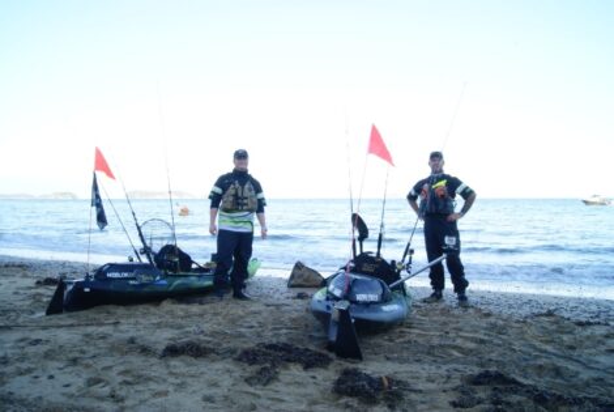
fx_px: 461
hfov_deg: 67.3
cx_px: 307
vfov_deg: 48.1
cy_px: 206
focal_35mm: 27
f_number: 22
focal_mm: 18
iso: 200
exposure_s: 1/10
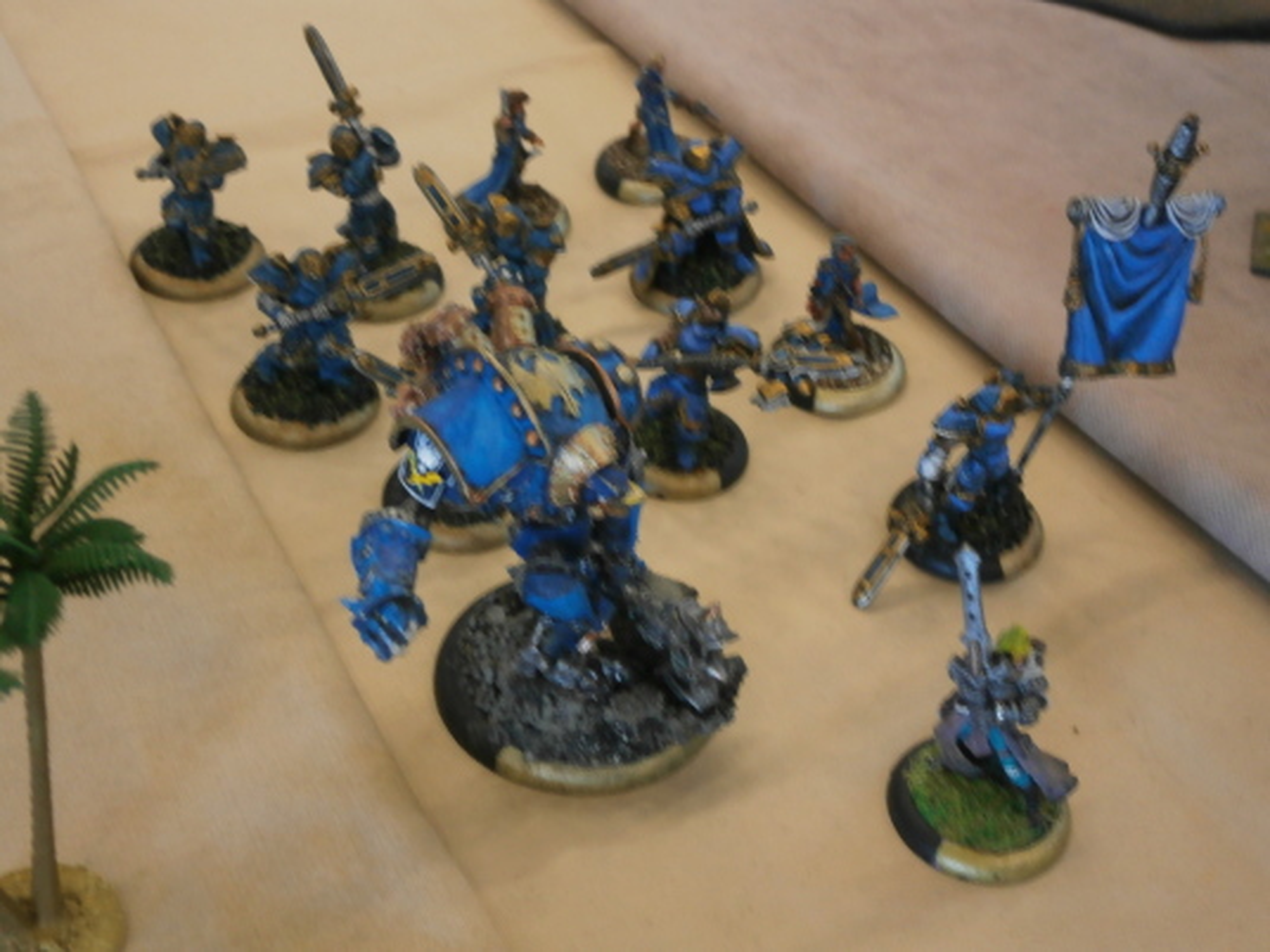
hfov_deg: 40.4
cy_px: 476
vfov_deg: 30.9
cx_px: 635
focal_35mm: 47
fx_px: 1724
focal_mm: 8.3
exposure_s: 1/8
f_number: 3.4
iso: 200
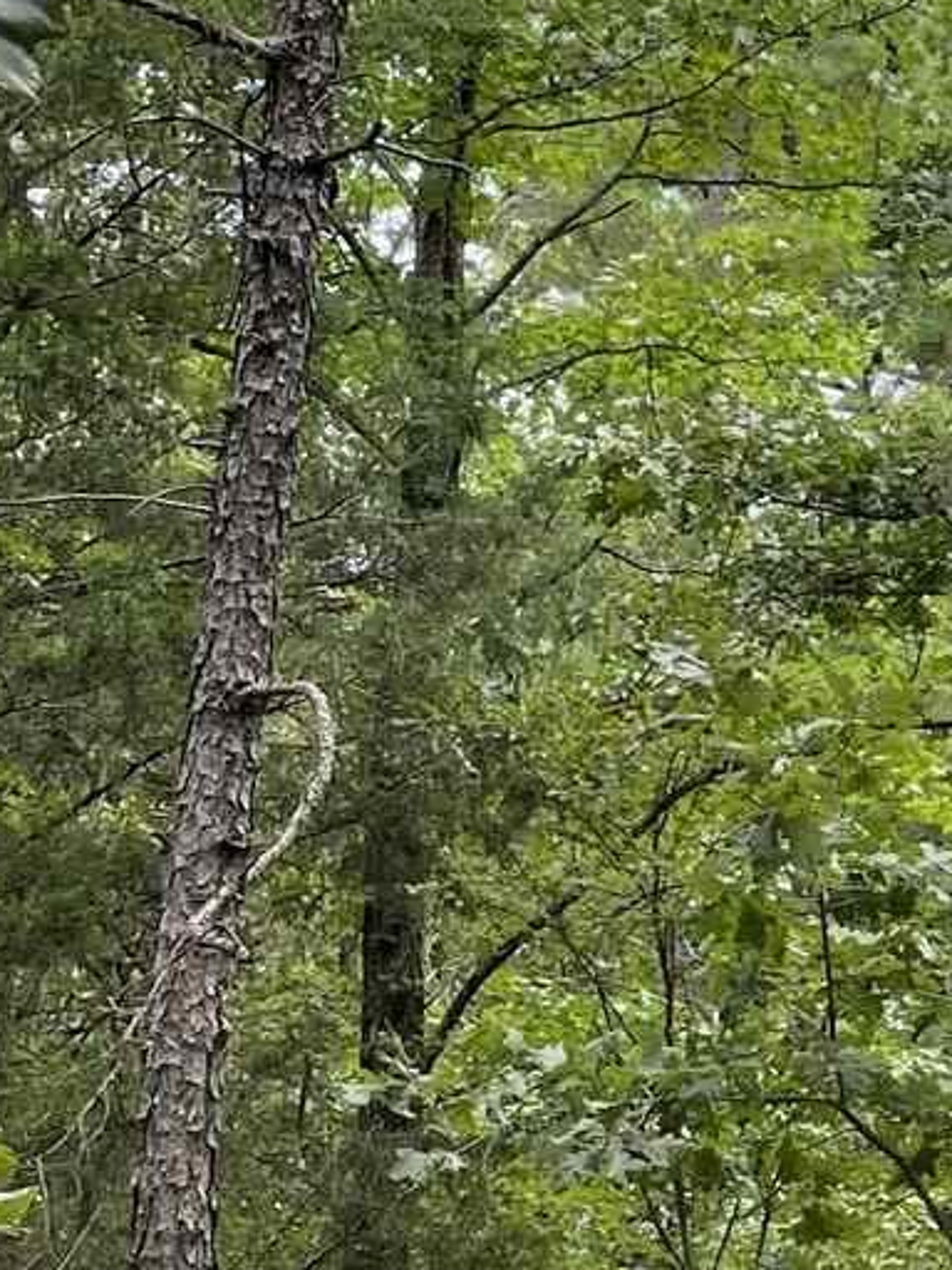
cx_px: 1356
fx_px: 4290
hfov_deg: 12.2
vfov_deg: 16.8
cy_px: 357
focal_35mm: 117
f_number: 1.6
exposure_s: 1/818
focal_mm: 4.2
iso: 32
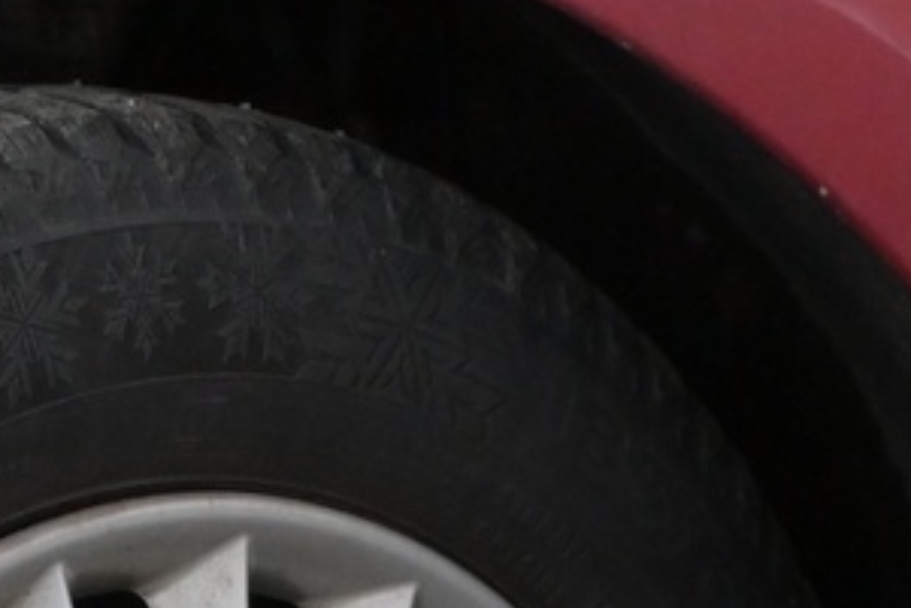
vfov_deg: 6.6
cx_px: -61
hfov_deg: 10.1
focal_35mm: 202
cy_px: 1219
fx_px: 5106
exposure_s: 1/125
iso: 2500
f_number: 5.6
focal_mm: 25
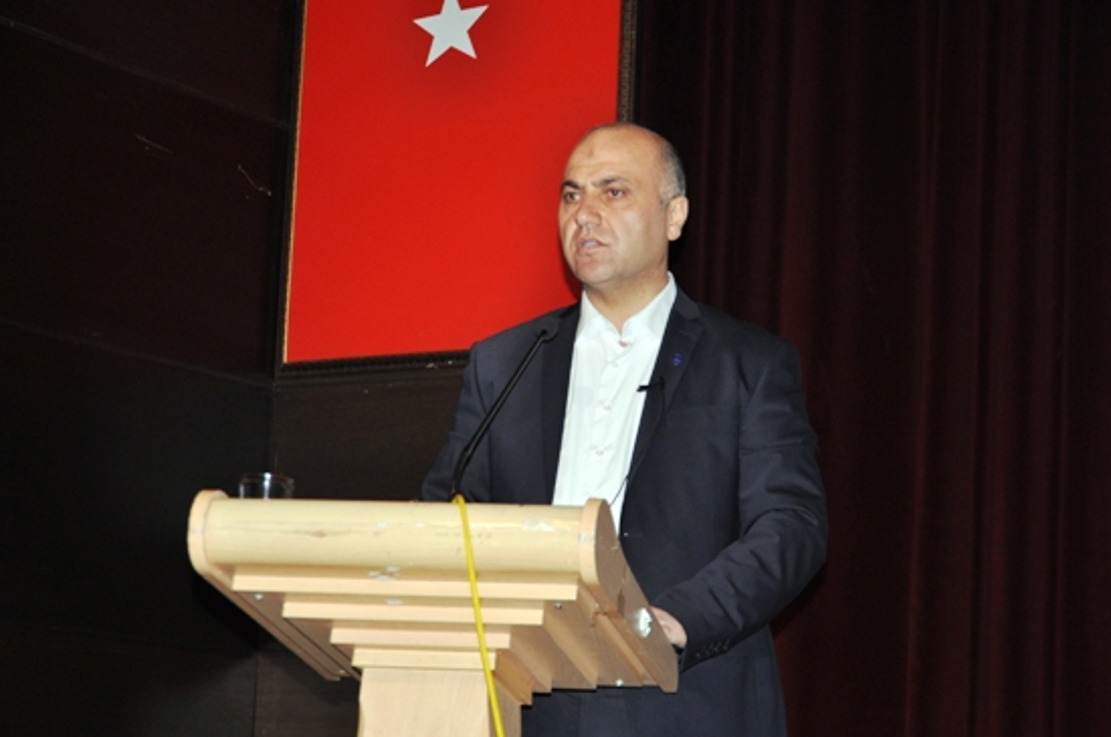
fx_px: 2681
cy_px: 368
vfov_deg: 15.7
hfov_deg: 23.4
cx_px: 556
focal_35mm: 87
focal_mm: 58
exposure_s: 1/60
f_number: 5
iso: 400
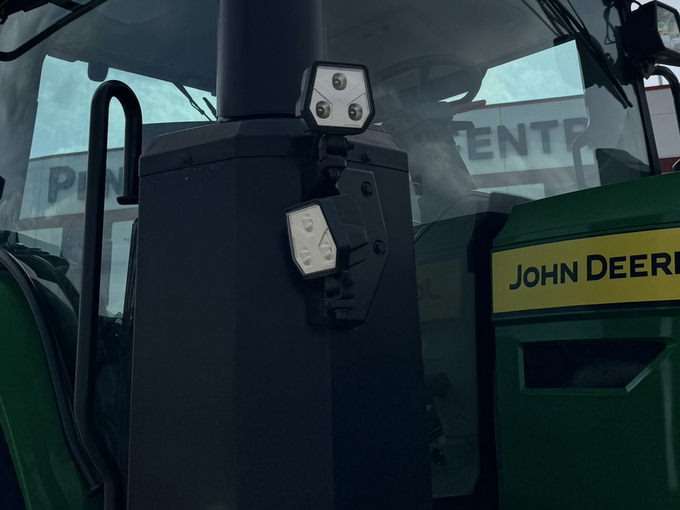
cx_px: 318
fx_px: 962
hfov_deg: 38.9
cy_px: 71
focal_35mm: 49
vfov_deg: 28.7
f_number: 1.78
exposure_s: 1/20000
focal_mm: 6.76
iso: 80
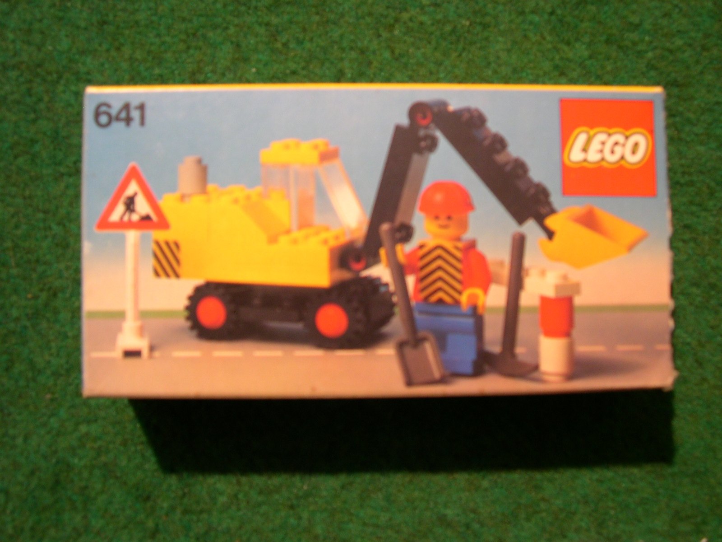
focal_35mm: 38
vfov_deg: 37.7
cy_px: 271
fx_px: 793
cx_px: 361
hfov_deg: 49.0
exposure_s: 1/7.5
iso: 170
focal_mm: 8
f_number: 2.8
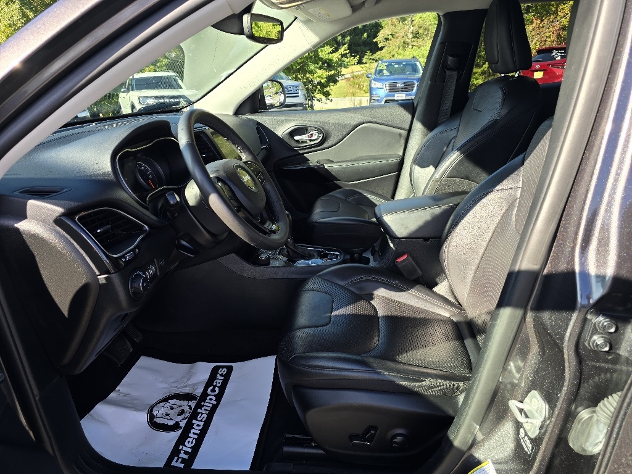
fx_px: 420
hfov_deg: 73.9
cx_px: 316
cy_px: 237
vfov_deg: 58.9
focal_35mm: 23
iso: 16
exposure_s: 1/120
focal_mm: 6.3
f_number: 1.7
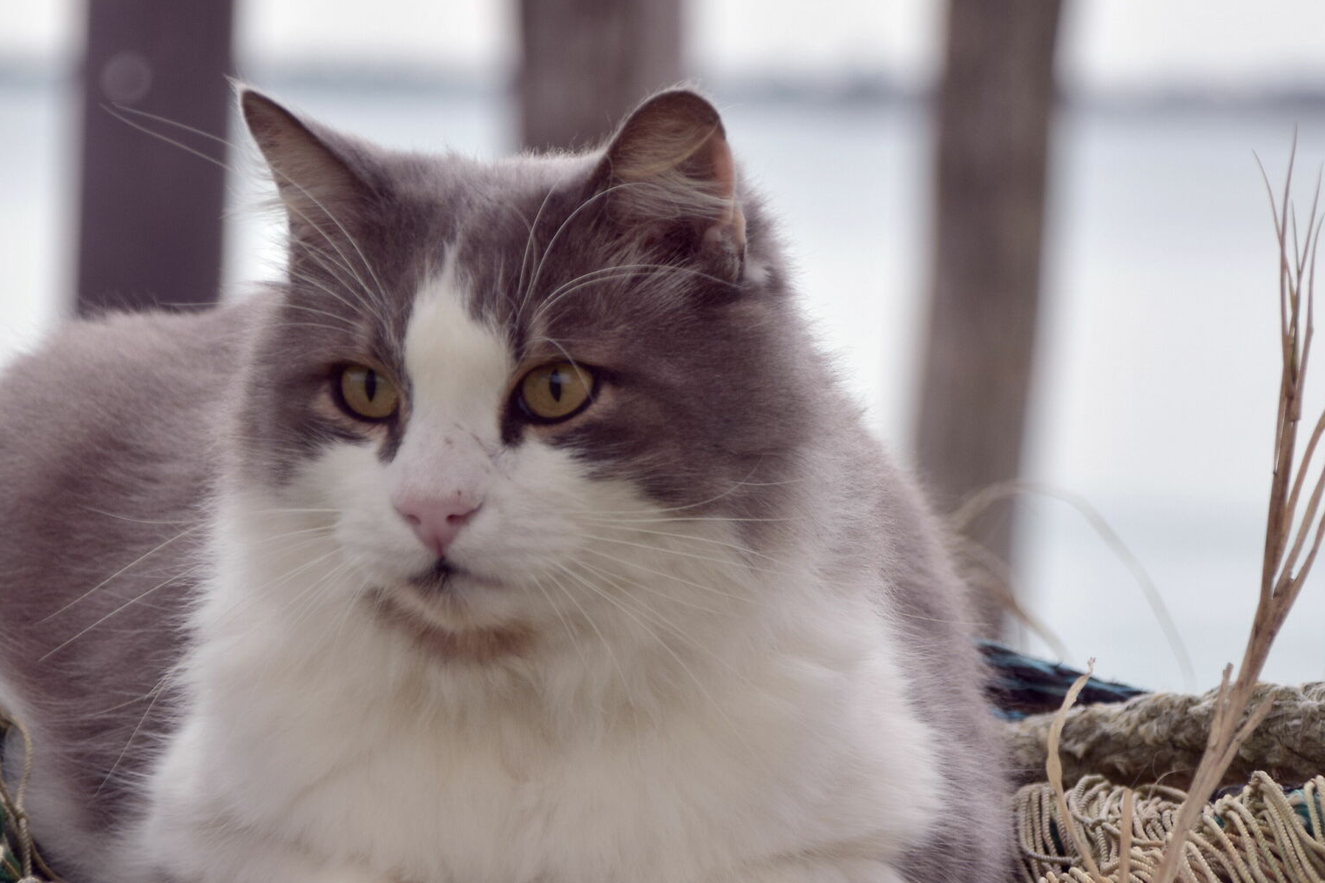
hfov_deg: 8.9
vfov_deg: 5.9
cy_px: 498
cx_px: 708
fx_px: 8538
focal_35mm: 232
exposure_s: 1/200
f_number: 5.6
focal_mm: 98
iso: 200
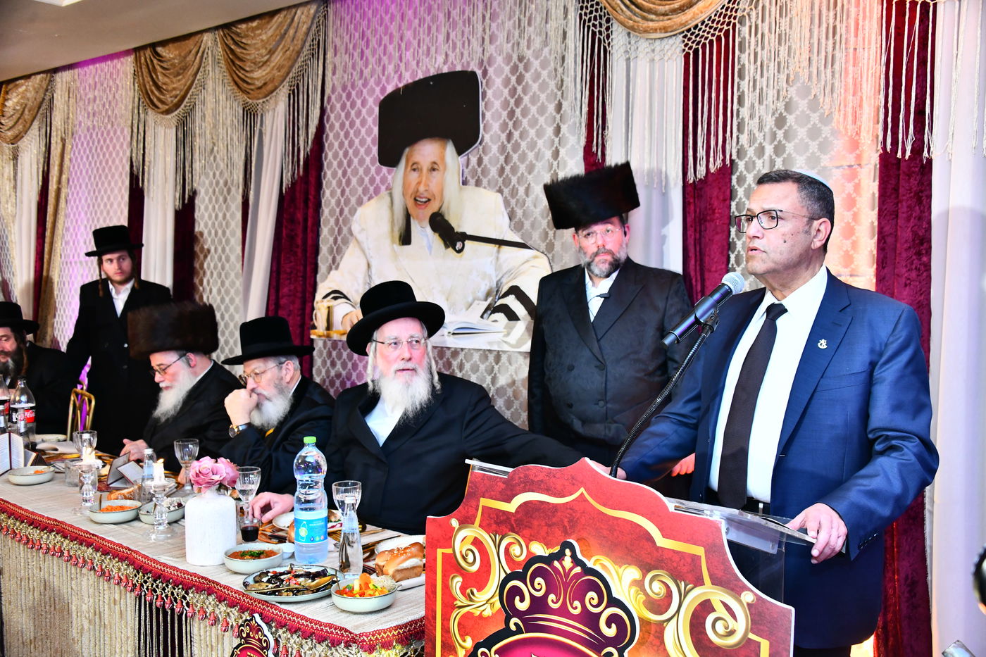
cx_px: 493
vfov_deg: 37.8
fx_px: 958
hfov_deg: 54.4
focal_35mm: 35
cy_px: 328
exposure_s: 1/100
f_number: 5
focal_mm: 35
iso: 2000
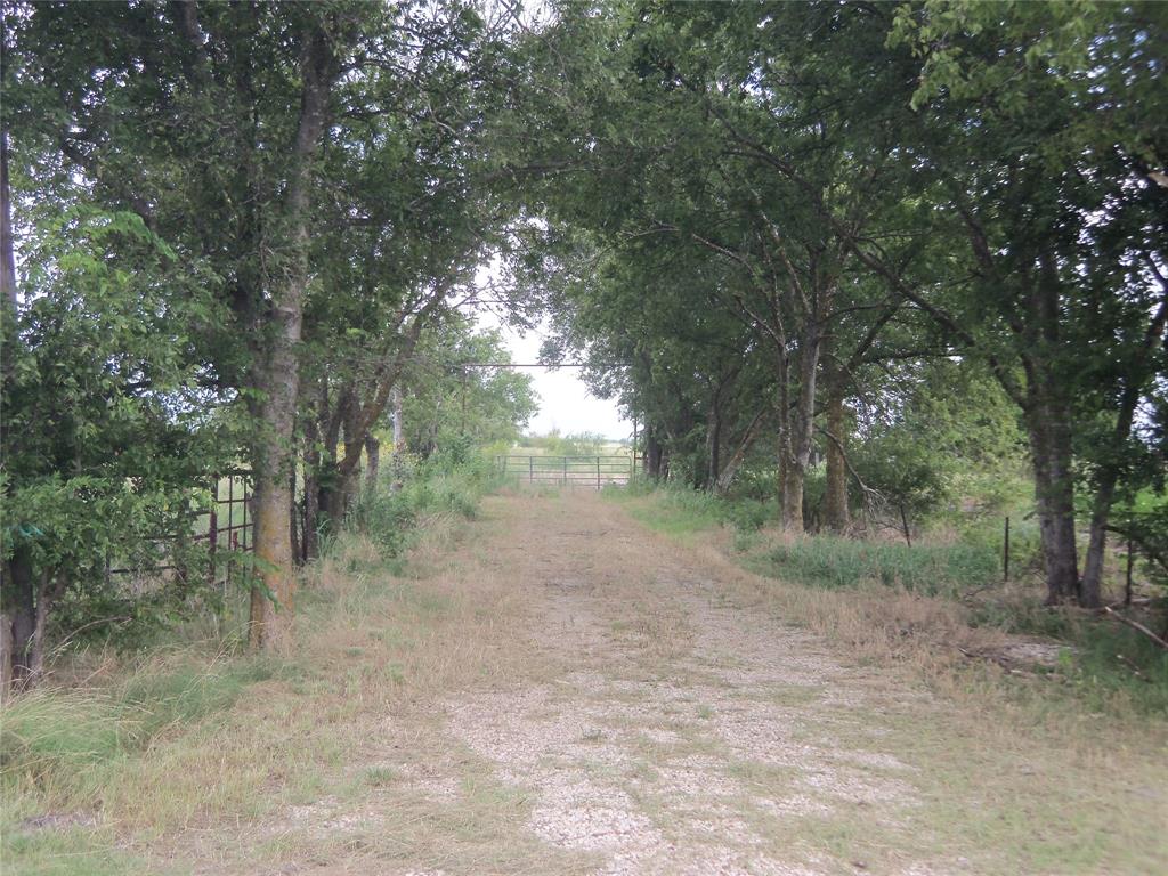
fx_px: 1282
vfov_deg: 37.7
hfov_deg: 49.0
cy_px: 438
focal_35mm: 38
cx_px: 584
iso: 64
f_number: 4.3
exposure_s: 1/125
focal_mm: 6.8
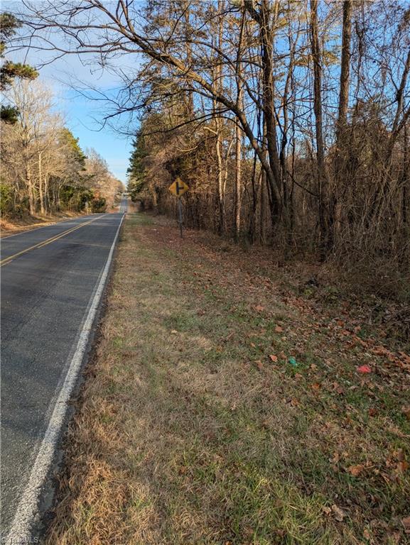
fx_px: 394
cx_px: 205
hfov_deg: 54.9
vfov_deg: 69.4
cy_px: 272
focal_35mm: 25
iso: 46
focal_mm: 5.43
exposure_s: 1/974
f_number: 1.89
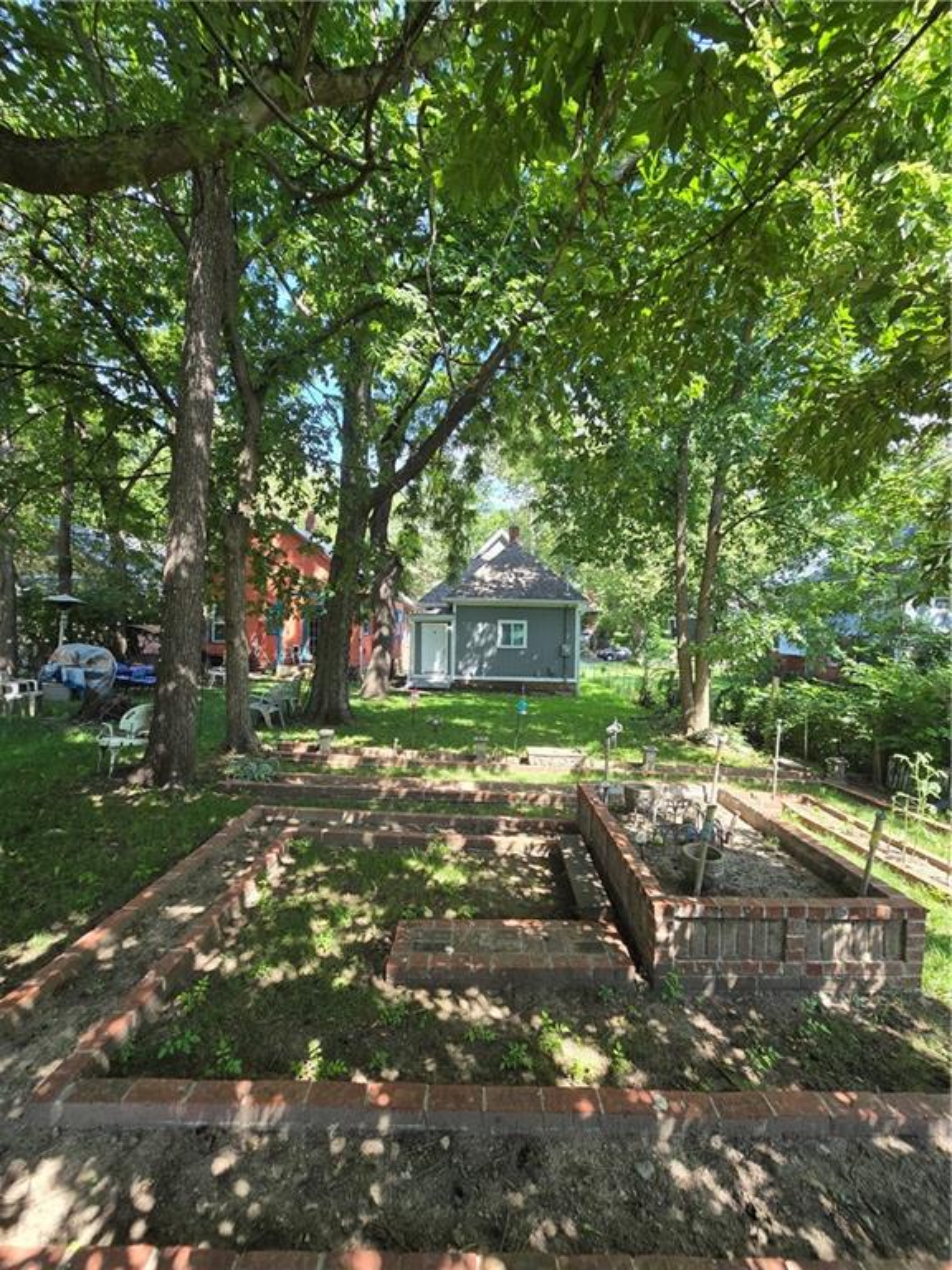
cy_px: 635
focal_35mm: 13
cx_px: 476
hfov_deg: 89.9
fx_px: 477
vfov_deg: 106.2
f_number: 2.2
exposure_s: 1/191
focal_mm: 2.2
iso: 50
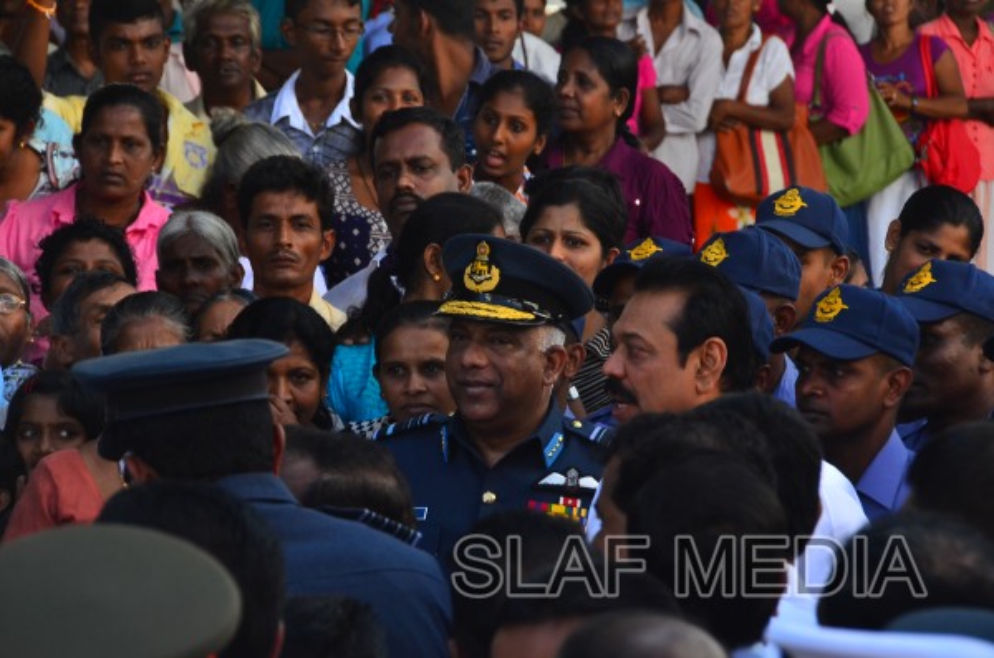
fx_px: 6198
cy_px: 329
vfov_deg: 6.1
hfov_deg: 9.2
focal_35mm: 225
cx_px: 497
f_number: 9
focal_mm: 150
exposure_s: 1/200
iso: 200
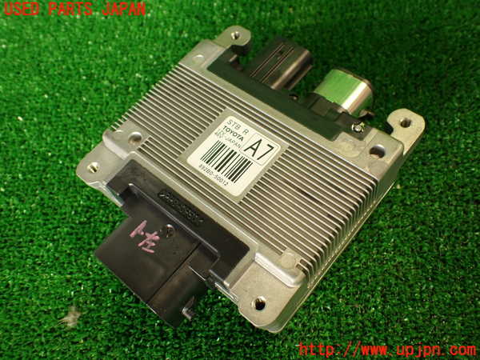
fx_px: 444
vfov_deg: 44.2
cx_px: 240
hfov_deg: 56.8
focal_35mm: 32
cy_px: 180
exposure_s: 1/40
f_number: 2.4
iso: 200
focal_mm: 5.79
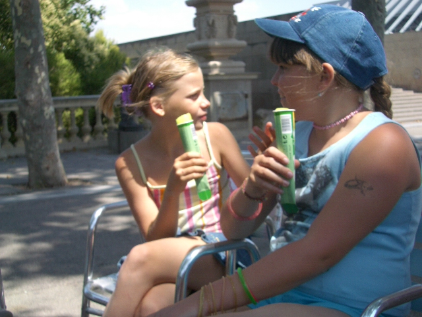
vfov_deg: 29.7
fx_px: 597
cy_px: 158
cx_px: 211
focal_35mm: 49
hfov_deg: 38.9
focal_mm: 8.2
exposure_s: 1/500
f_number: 3.1
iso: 50
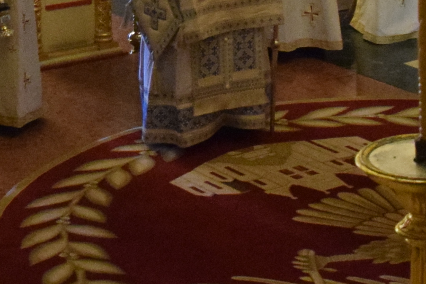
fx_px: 1787
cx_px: 176
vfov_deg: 8.9
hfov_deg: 13.6
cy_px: -139
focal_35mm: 151
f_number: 3.5
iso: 2000
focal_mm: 18
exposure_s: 1/50
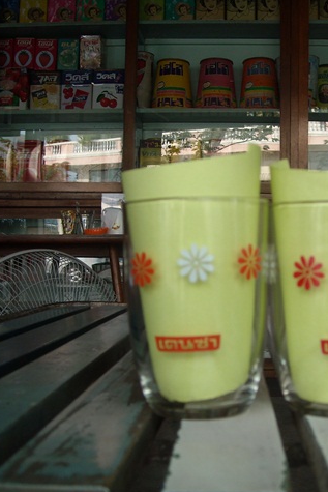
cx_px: 251
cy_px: 248
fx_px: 669
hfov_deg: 27.1
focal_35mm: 49
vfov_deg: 40.3
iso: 64
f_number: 2.8
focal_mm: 5.7
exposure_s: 1/125
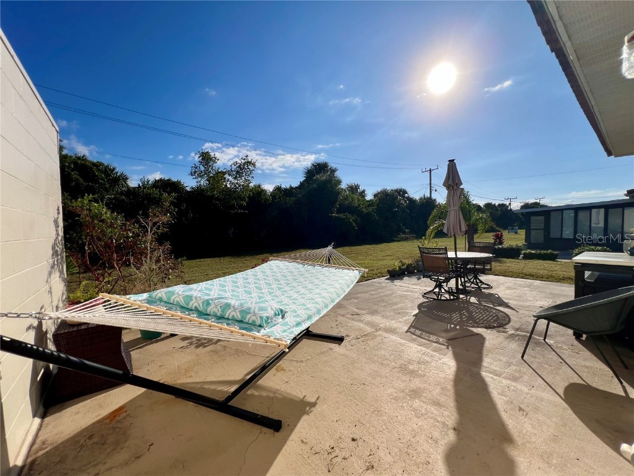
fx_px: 238
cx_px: 317
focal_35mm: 13
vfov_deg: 89.9
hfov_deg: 106.2
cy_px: 238
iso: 40
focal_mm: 1.57
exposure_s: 1/4219
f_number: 1.8
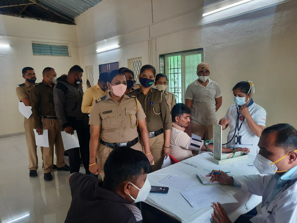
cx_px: 148
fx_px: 214
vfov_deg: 54.9
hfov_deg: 69.4
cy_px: 112
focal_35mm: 25
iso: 125
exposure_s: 1/50
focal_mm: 4.6
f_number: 2
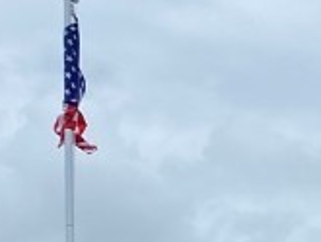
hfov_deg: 10.6
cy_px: 646
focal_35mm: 161
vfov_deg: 8.2
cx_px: 765
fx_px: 1494
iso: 32
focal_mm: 4.25
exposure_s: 1/5236
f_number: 1.8
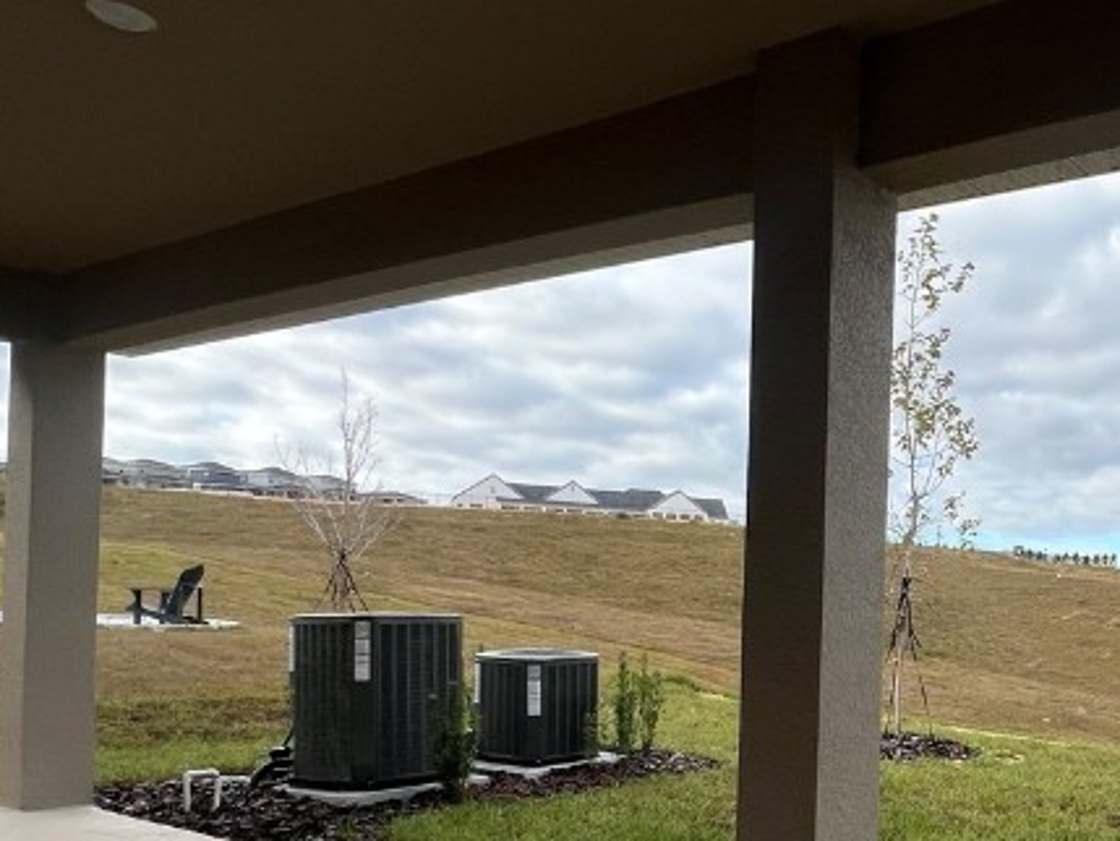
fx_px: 1003
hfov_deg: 51.0
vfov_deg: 44.3
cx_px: 1026
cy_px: 609
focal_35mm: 31
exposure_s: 1/951
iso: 32
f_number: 1.8
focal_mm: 1.57
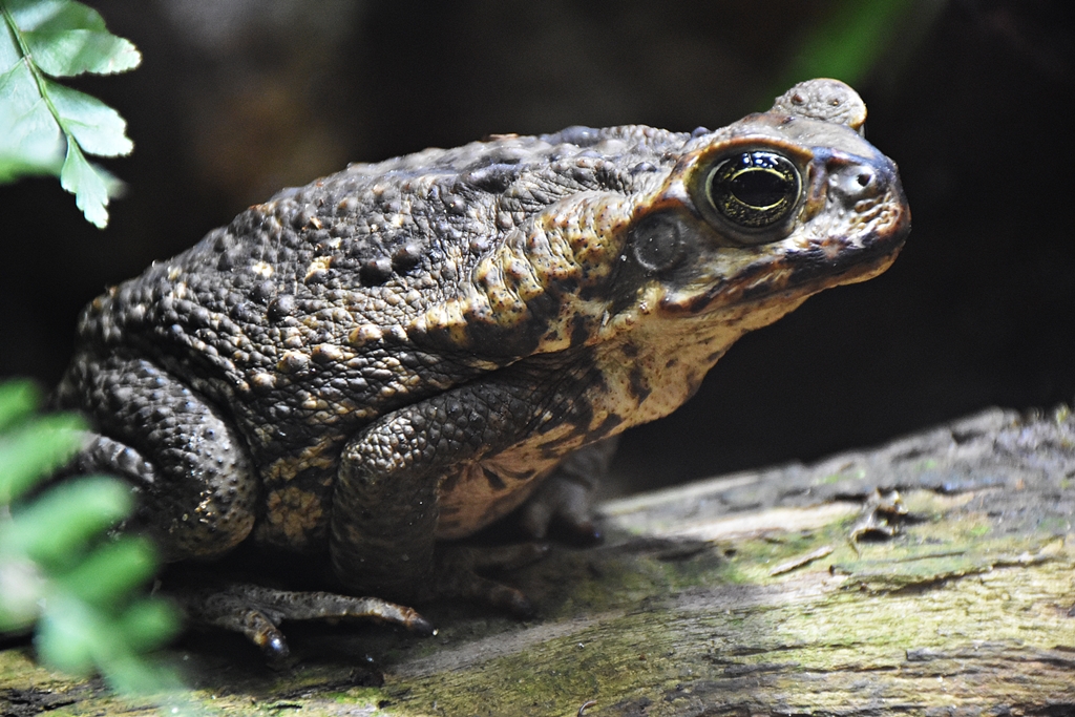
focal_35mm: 195
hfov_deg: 10.5
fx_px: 5823
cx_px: 538
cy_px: 358
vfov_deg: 7.0
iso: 3600
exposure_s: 1/60
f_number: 5.6
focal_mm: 130
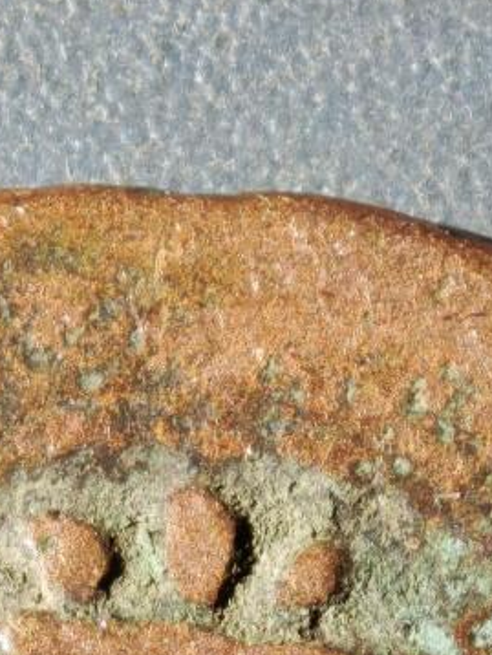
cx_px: 155
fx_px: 10467
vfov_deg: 3.6
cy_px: 1184
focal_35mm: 553
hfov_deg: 2.7
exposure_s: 1/100
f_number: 2
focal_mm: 9
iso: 320
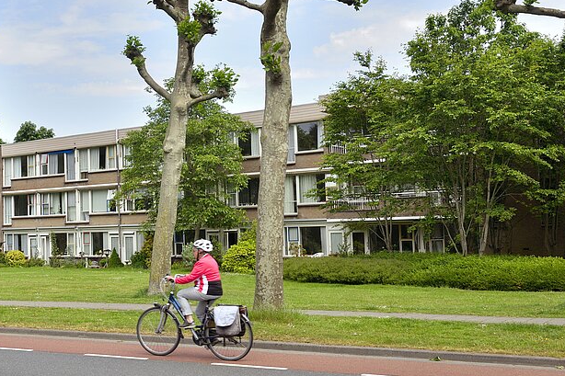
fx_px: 769
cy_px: 106
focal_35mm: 49
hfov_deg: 39.5
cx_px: 156
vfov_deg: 27.2
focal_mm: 32
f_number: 9
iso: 200
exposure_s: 1/250
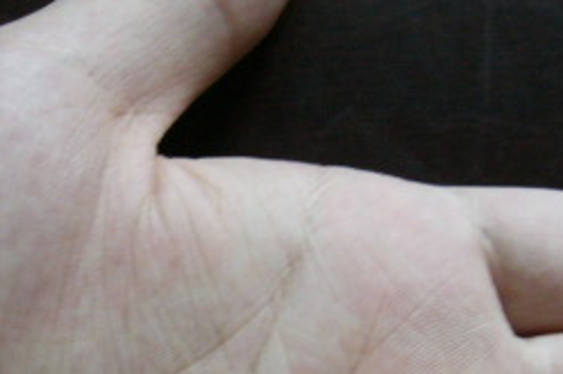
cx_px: 263
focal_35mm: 94
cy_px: 342
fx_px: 1469
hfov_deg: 21.7
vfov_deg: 14.4
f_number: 2.8
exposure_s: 1/15
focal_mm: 5.8
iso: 200
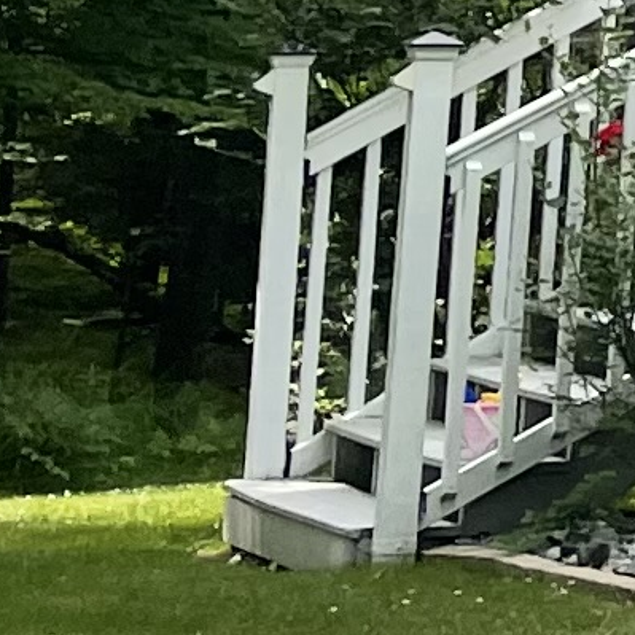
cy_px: -385
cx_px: 2982
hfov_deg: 5.8
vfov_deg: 7.4
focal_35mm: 232
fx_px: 4815
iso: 32
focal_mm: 4.2
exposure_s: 1/1855
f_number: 1.6
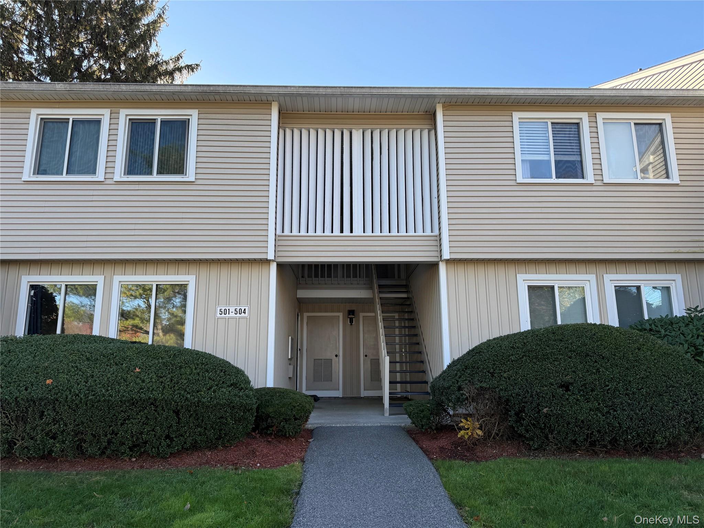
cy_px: 264
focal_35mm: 24
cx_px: 352
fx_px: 488
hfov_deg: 71.6
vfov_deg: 56.8
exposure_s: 1/955
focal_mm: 6.76
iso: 100
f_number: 1.78
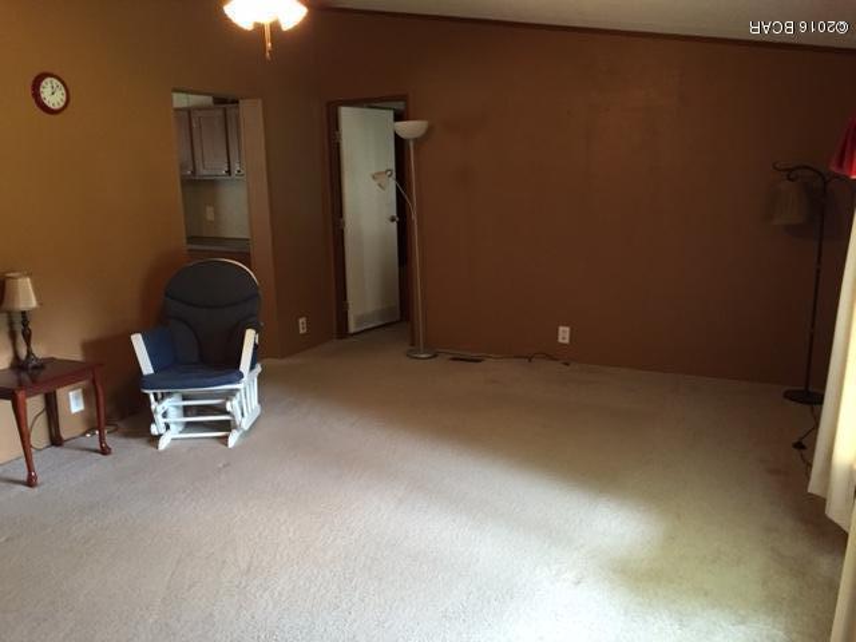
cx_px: 428
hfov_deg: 61.7
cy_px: 321
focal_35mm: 29
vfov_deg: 48.2
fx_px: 717
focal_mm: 4.15
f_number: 2.2
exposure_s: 1/24
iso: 250
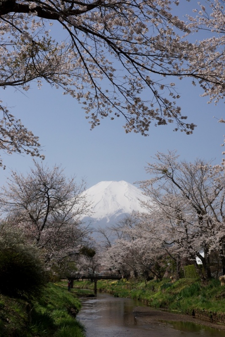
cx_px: 112
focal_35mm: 52
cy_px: 168
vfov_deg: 37.9
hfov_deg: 25.7
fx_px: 492
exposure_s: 1/500
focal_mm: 35
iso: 200
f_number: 11
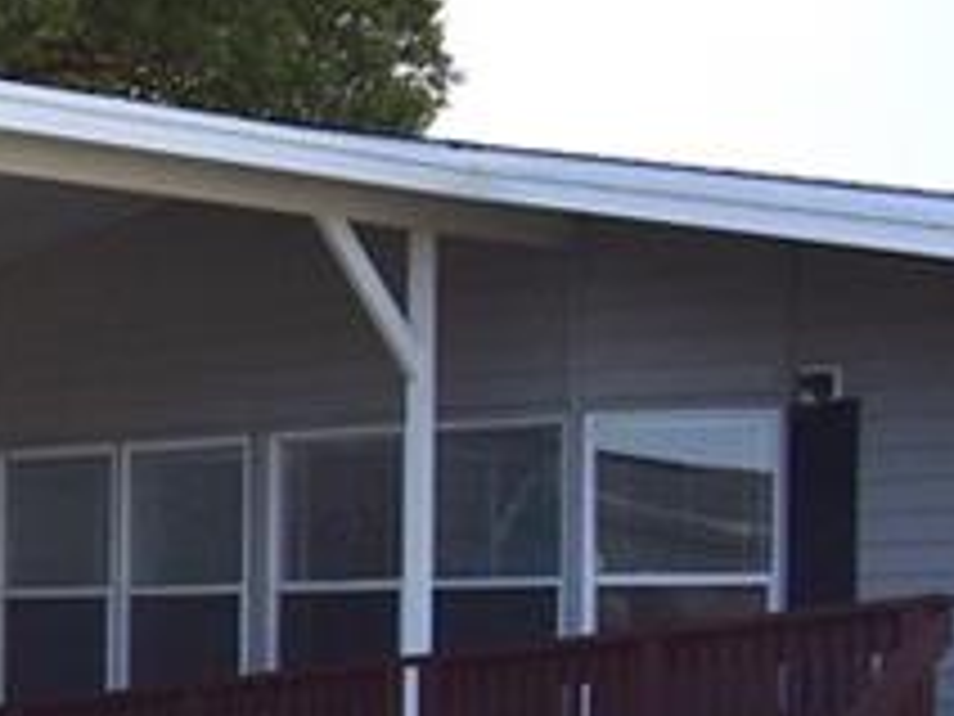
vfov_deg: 12.3
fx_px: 3297
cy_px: 707
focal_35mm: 120
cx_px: -302
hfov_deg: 15.6
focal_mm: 11
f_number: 11
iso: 400
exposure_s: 1/400
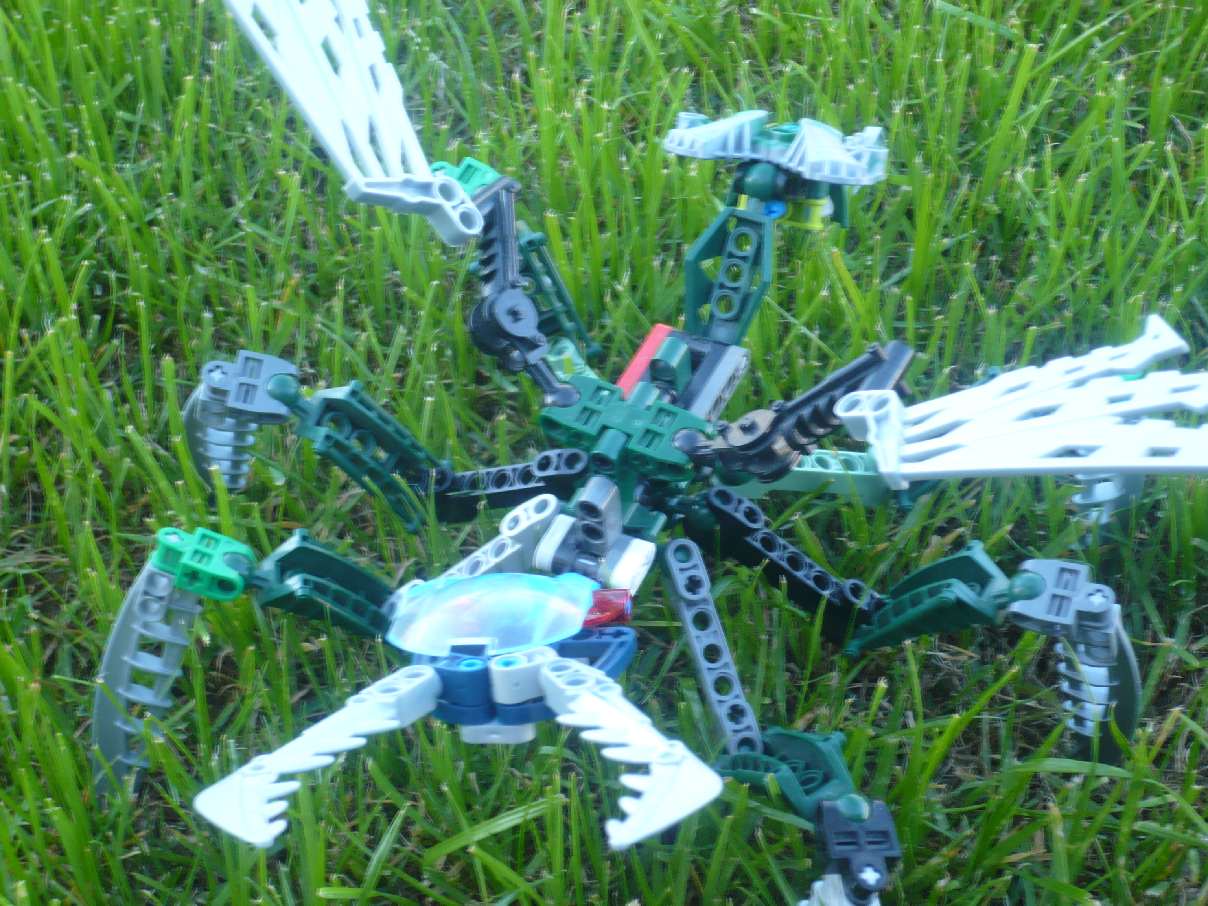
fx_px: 2443
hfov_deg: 27.8
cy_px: 453
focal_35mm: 70
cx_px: 604
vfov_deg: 21.0
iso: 125
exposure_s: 1/30
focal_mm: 11.5
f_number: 4
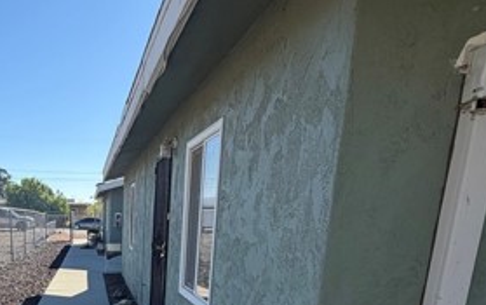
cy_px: 331
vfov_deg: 33.0
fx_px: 451
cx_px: 94
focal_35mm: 34
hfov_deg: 52.8
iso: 32
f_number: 2.2
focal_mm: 2.22
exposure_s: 1/770
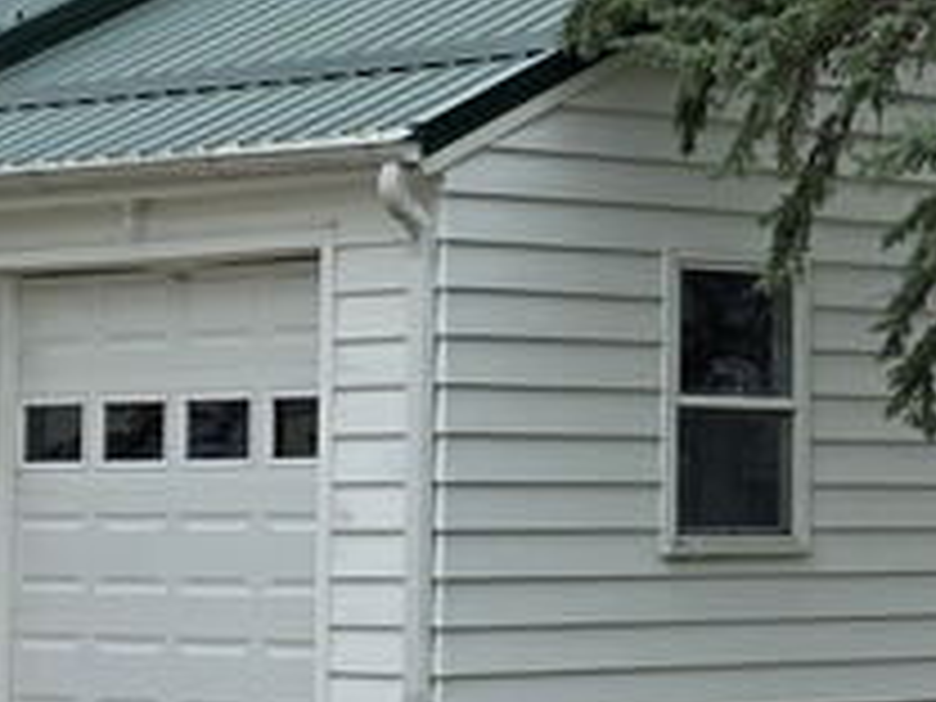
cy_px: 266
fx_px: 4299
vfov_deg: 9.3
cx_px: 994
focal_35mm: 159
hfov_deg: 12.2
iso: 80
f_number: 1.7
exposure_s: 1/2679
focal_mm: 6.3
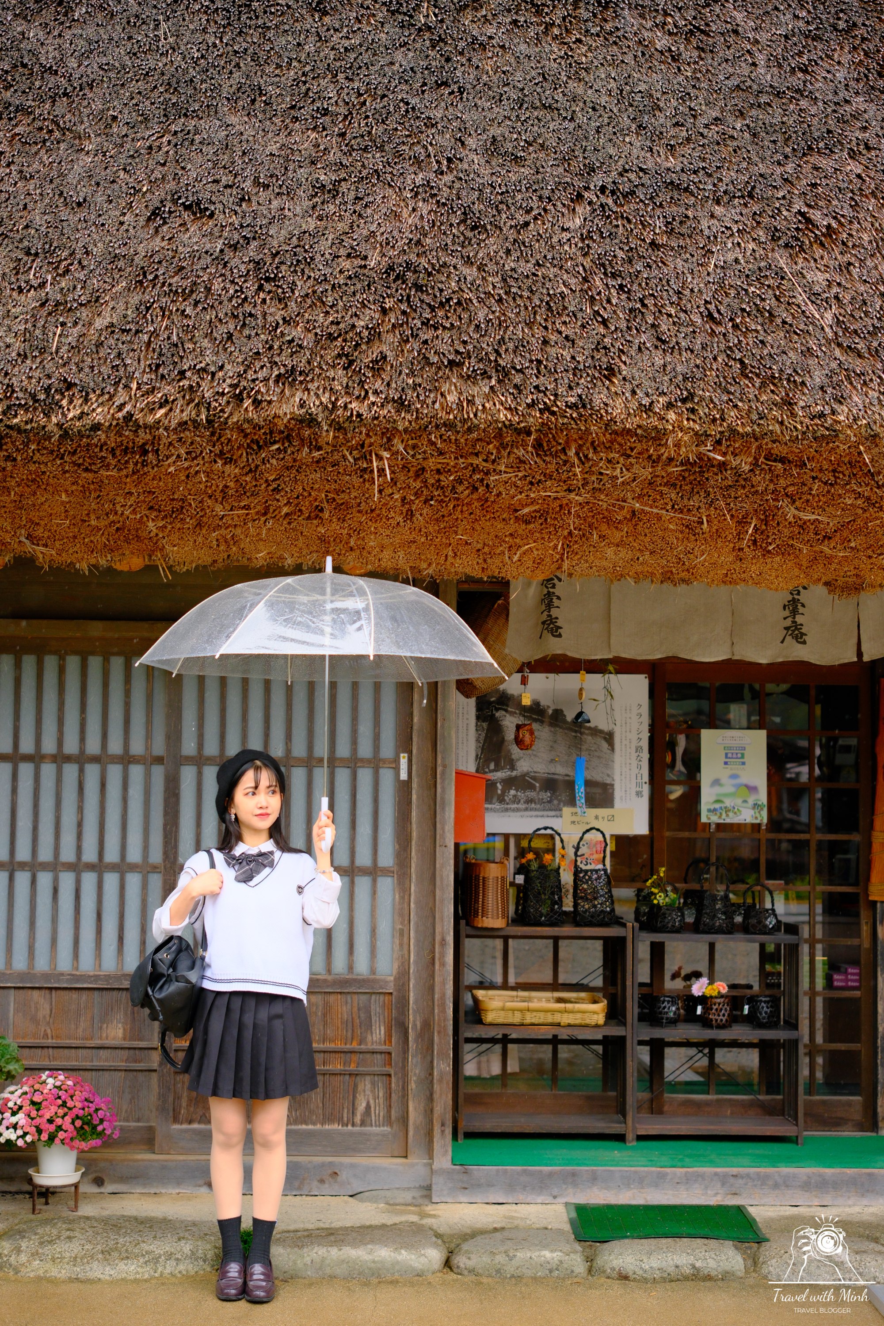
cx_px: 442
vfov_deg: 39.6
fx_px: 1842
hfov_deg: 27.0
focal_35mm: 50
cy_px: 663
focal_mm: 33
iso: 500
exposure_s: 1/850
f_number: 2.2
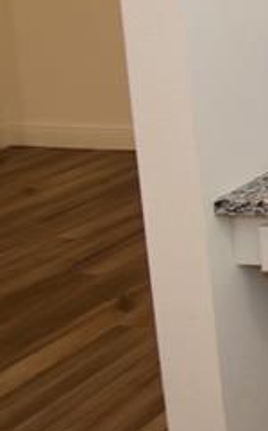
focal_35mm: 65
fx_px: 762
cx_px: 786
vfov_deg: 28.8
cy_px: -36
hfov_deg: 11.7
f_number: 4
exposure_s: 1/60
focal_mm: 10
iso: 320
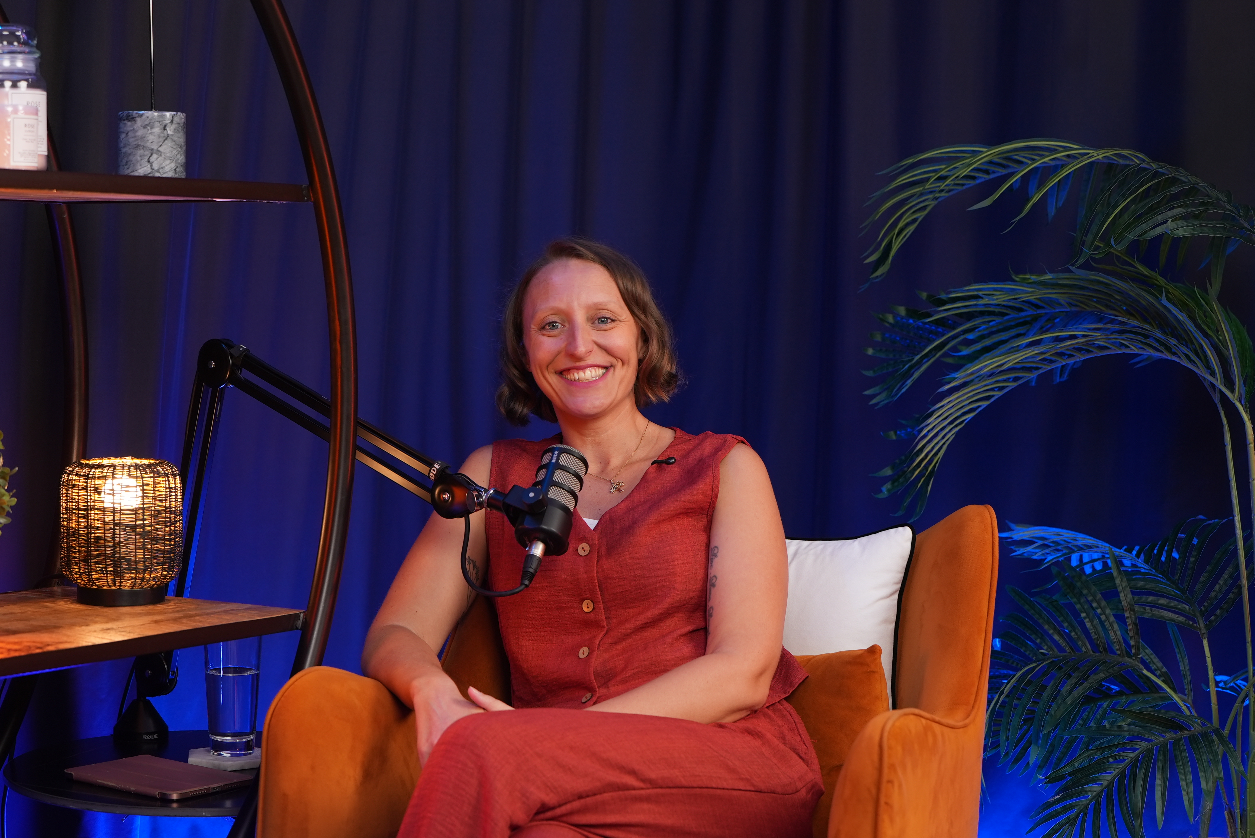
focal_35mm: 70
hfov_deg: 28.8
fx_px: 2442
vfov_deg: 19.5
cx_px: 628
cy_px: 419
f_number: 4.5
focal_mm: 70
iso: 400
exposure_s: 1/50
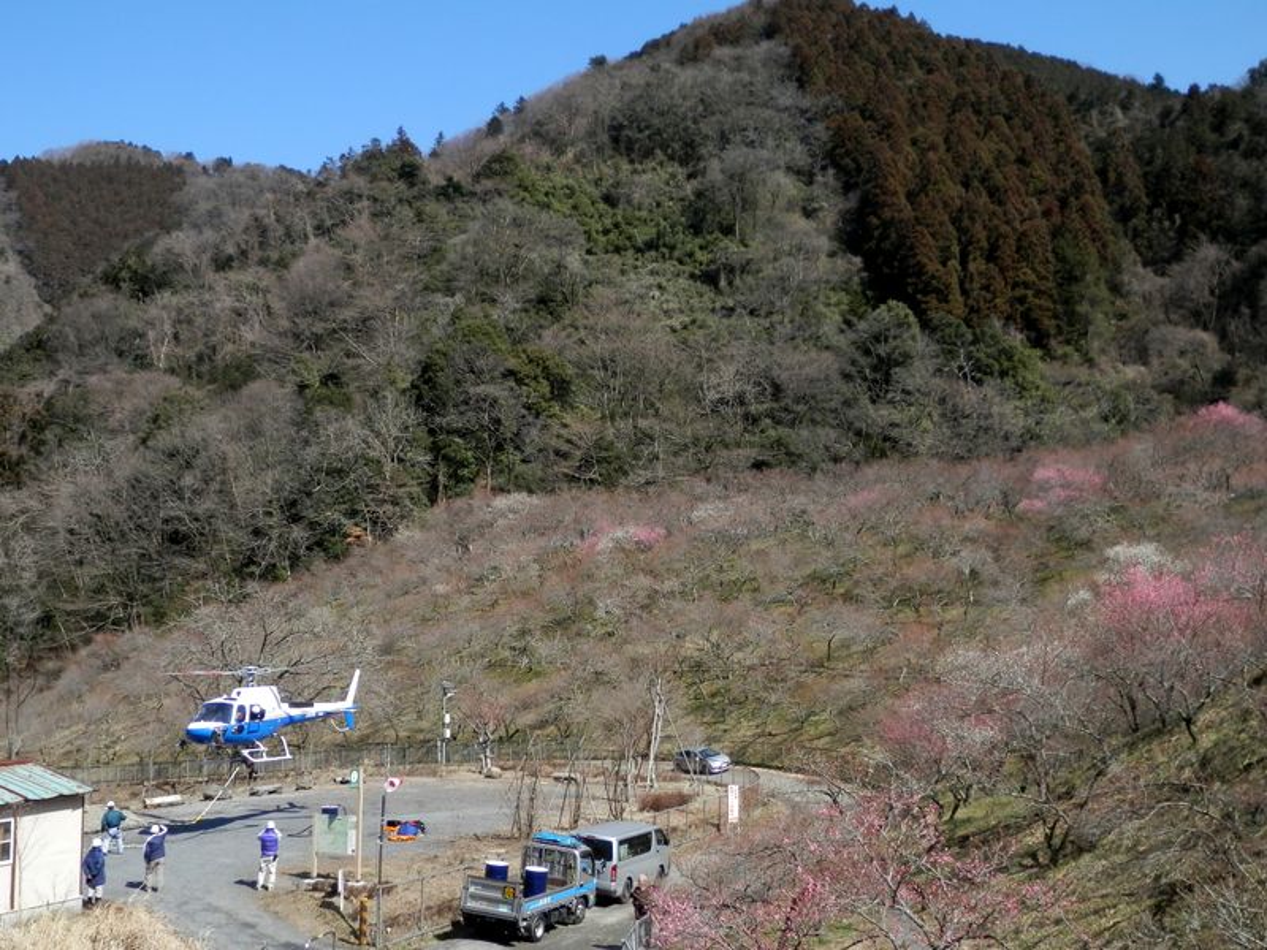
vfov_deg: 38.7
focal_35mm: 37
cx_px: 634
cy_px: 475
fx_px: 1354
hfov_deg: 50.1
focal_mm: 6.6
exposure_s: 1/640
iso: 80
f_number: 3.6
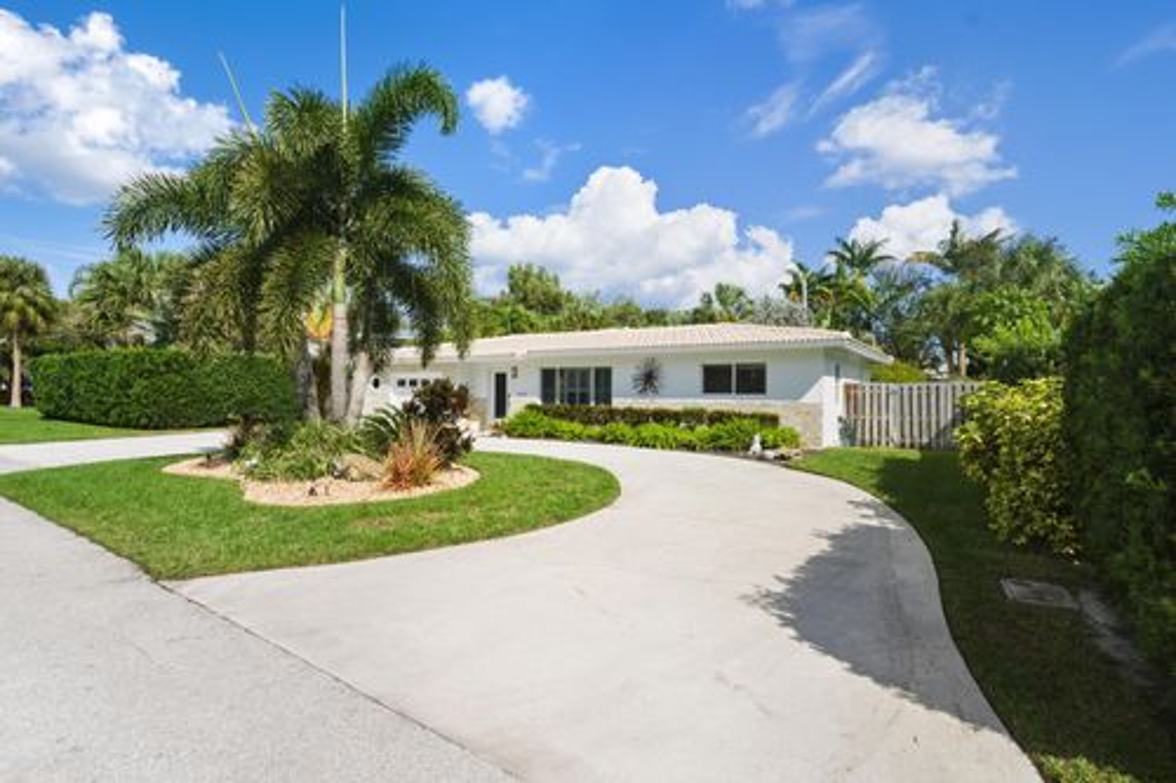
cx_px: 588
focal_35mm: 18
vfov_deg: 67.3
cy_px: 392
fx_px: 588
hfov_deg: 90.0
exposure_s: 1/500
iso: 160
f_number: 7.1
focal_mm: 18
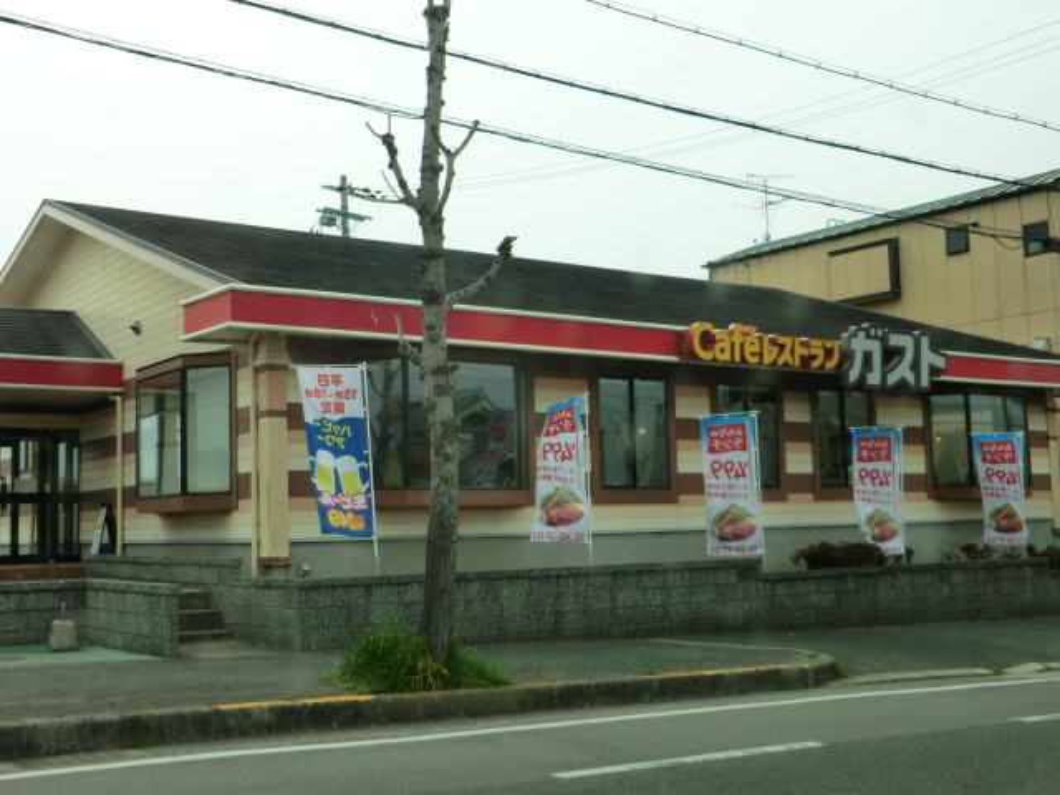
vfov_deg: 36.0
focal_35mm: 40
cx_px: 530
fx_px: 1225
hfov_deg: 46.8
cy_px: 398
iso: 80
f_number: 3.8
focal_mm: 7.1
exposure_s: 1/500
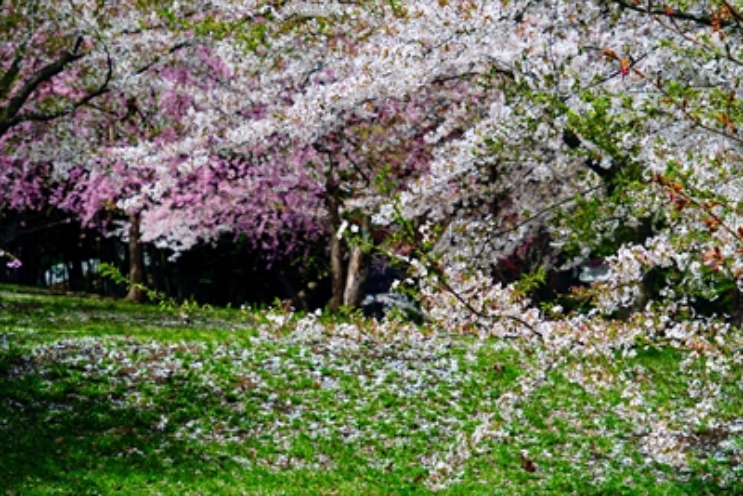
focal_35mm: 144
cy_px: 248
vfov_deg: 9.5
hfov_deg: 14.2
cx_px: 372
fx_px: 2973
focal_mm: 96
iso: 100
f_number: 8
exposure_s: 1/250
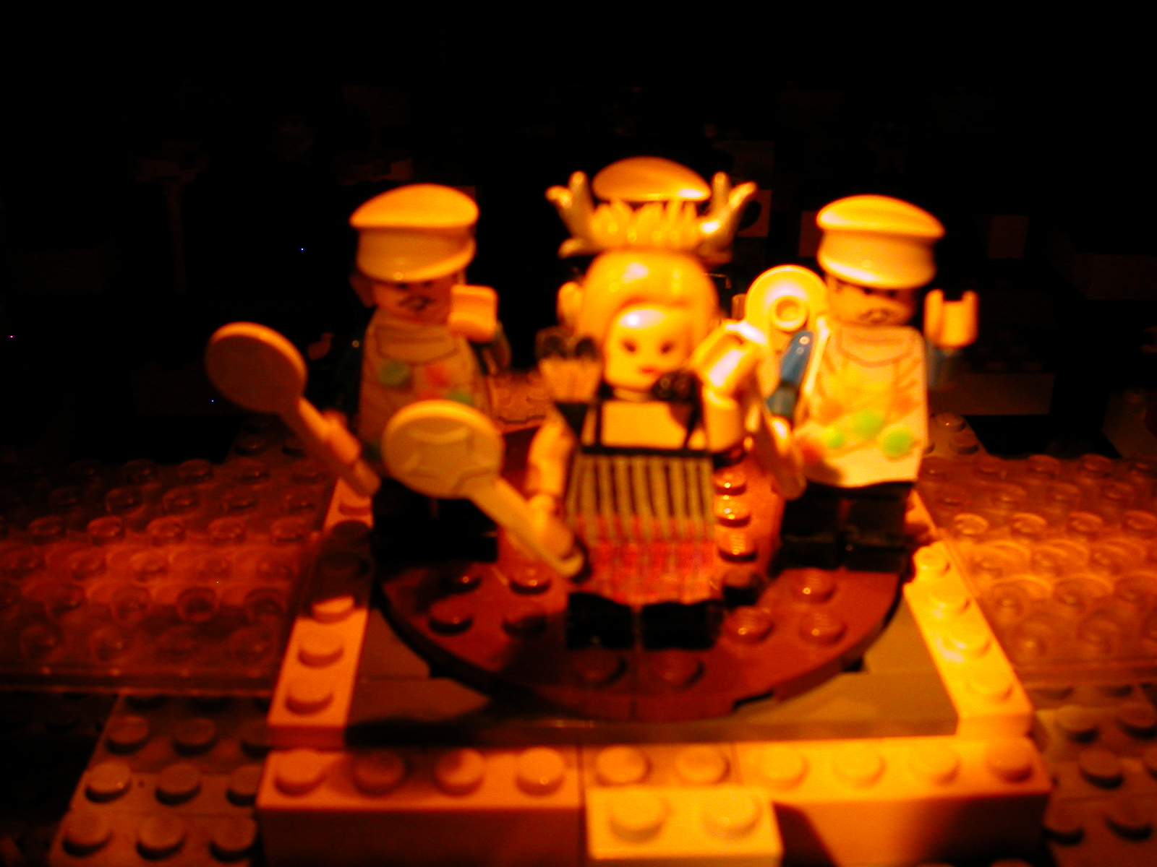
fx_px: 1237
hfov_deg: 50.1
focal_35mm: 37
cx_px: 578
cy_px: 434
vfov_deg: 38.7
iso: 200
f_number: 2.7
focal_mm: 5.6
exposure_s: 1/1.3
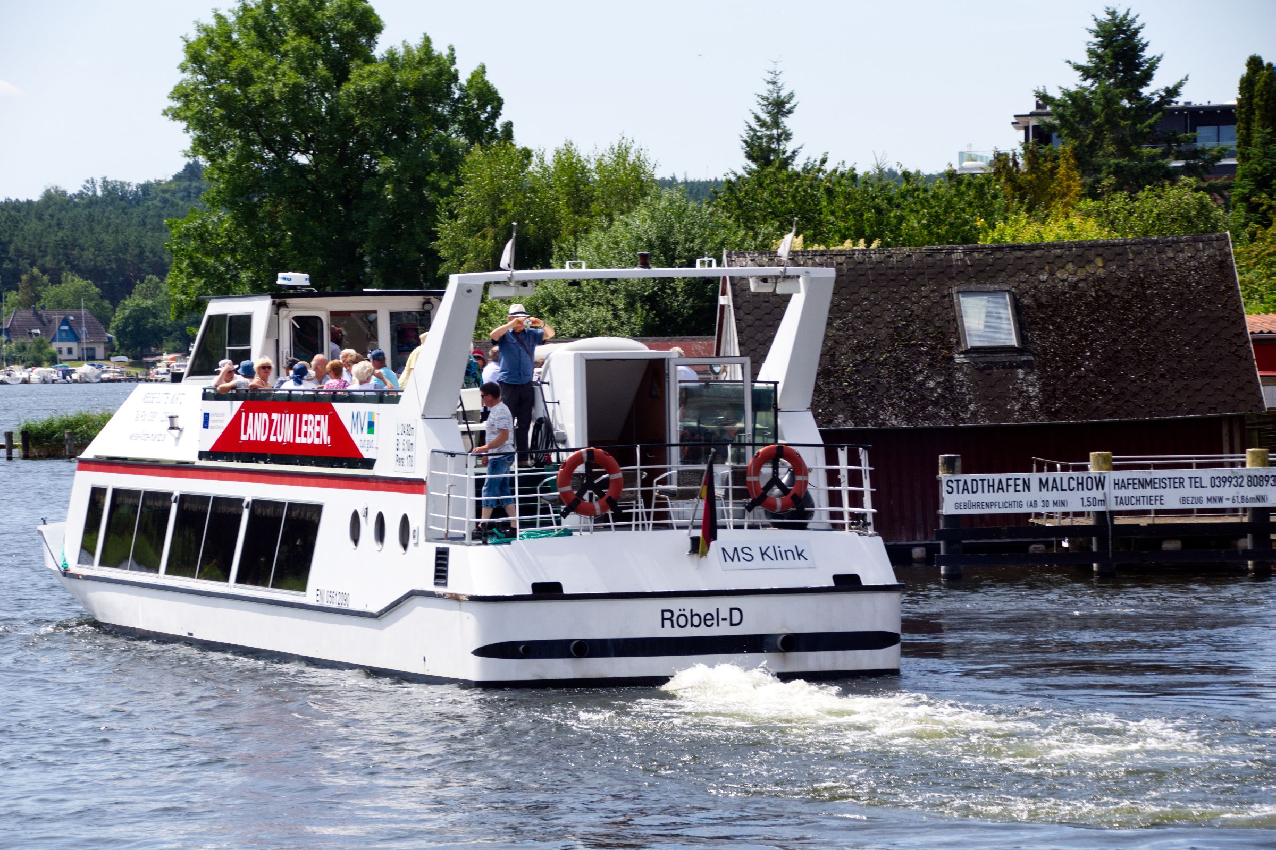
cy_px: 425
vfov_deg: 7.6
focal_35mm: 180
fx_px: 6380
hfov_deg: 11.4
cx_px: 638
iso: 400
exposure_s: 1/500
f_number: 9
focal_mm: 120
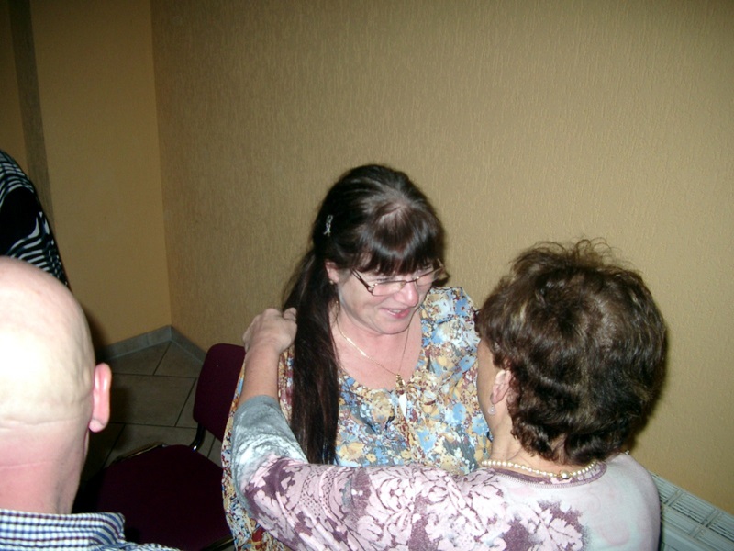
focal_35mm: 37
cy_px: 276
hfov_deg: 50.1
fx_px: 785
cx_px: 367
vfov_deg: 38.7
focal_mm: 7.6
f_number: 2.6
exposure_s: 1/60
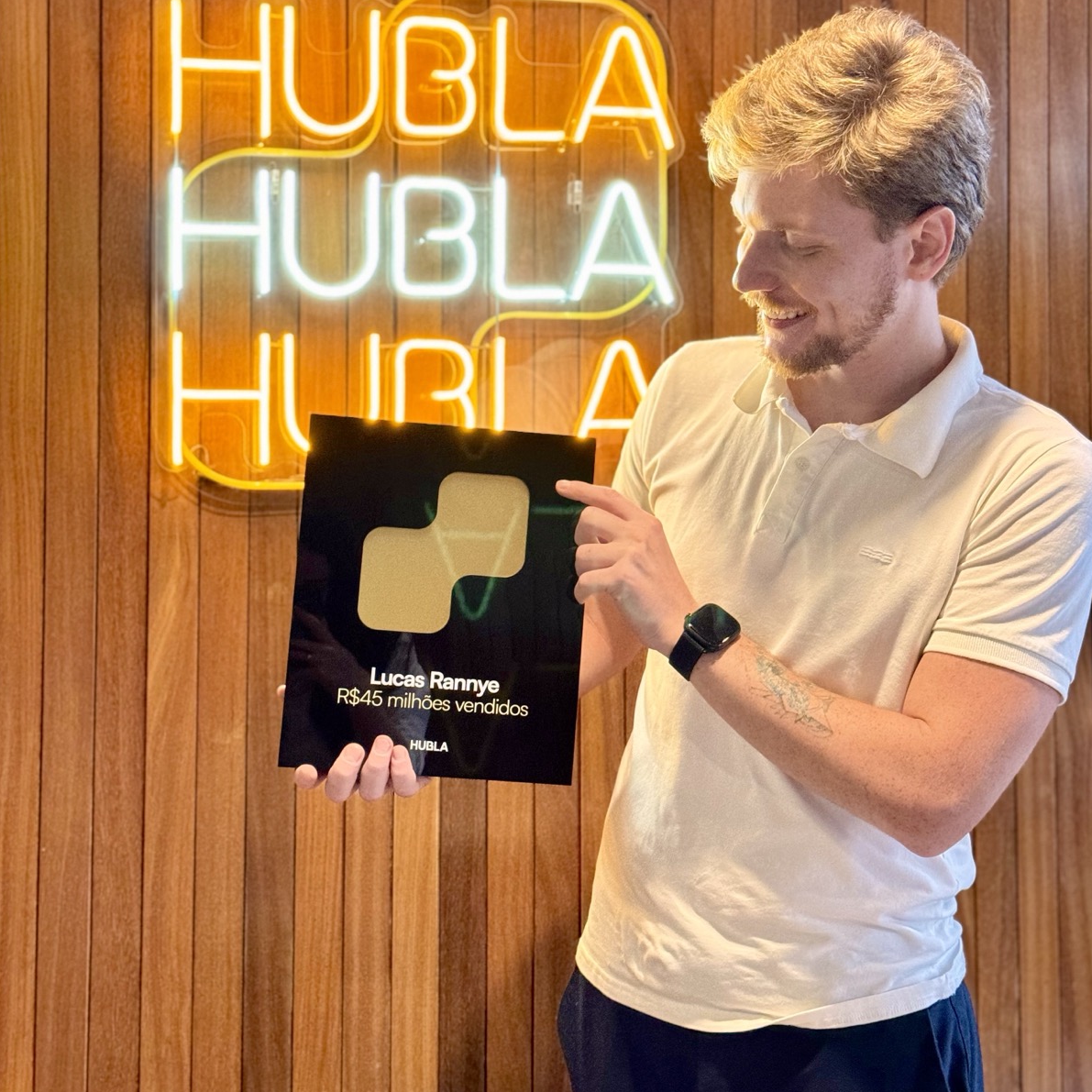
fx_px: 2034
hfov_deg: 30.0
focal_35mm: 57
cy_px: 392
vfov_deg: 29.9
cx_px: 545
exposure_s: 1/40
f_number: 1.78
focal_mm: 6.76
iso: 400
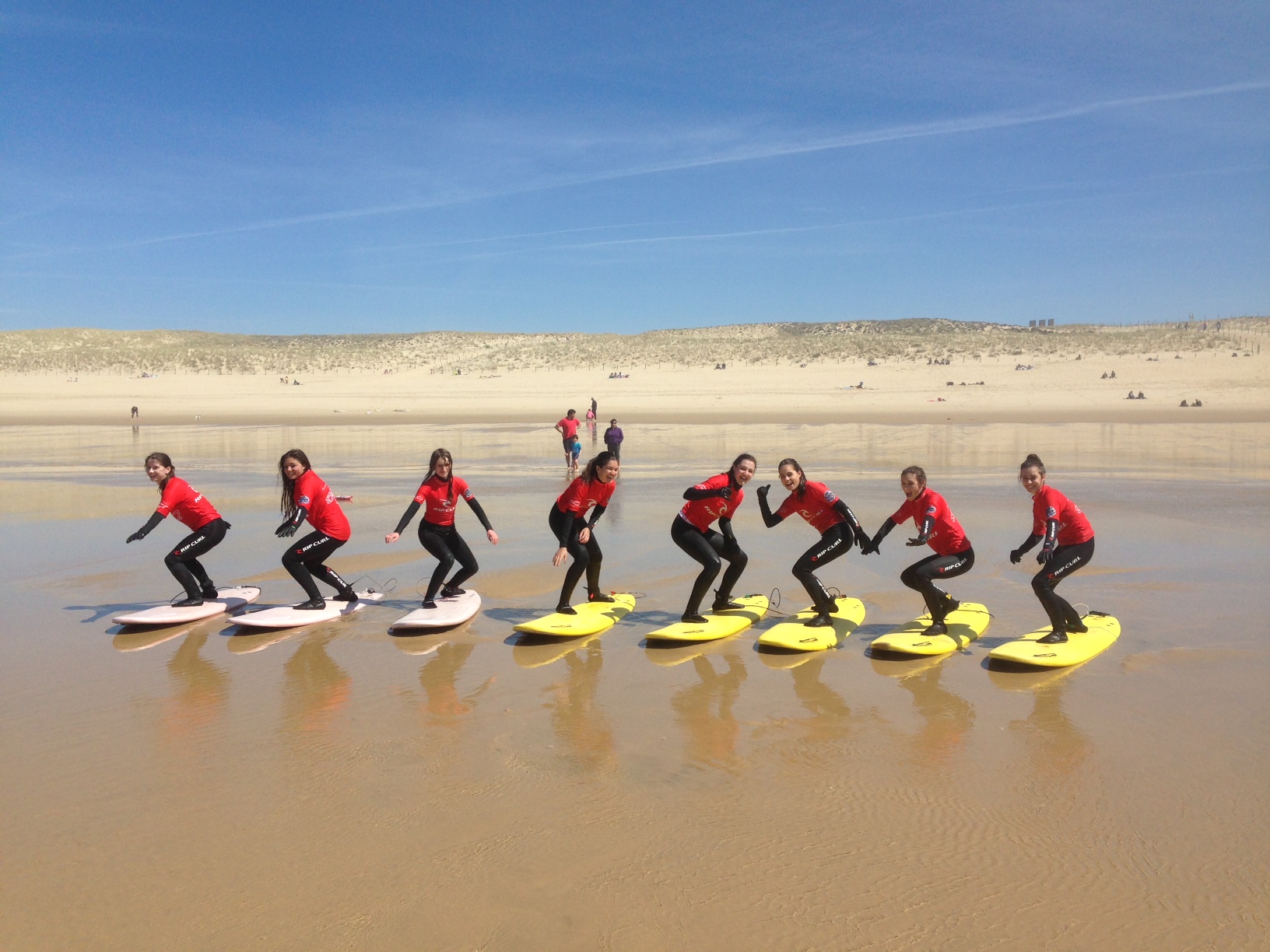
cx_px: 635
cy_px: 476
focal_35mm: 33
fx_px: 1211
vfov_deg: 42.9
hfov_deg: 55.4
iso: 50
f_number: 2.4
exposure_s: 1/2710
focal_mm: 4.13
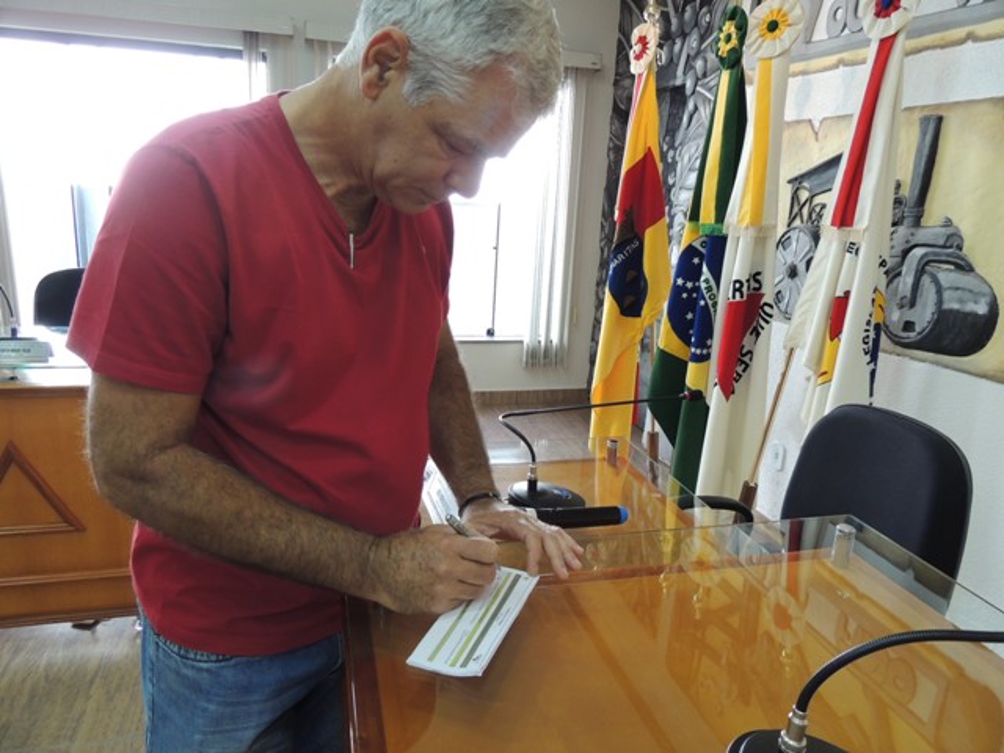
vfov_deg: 56.8
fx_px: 696
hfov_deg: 71.6
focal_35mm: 24
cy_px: 376
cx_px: 502
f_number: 3
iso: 180
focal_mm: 4.3
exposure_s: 1/30
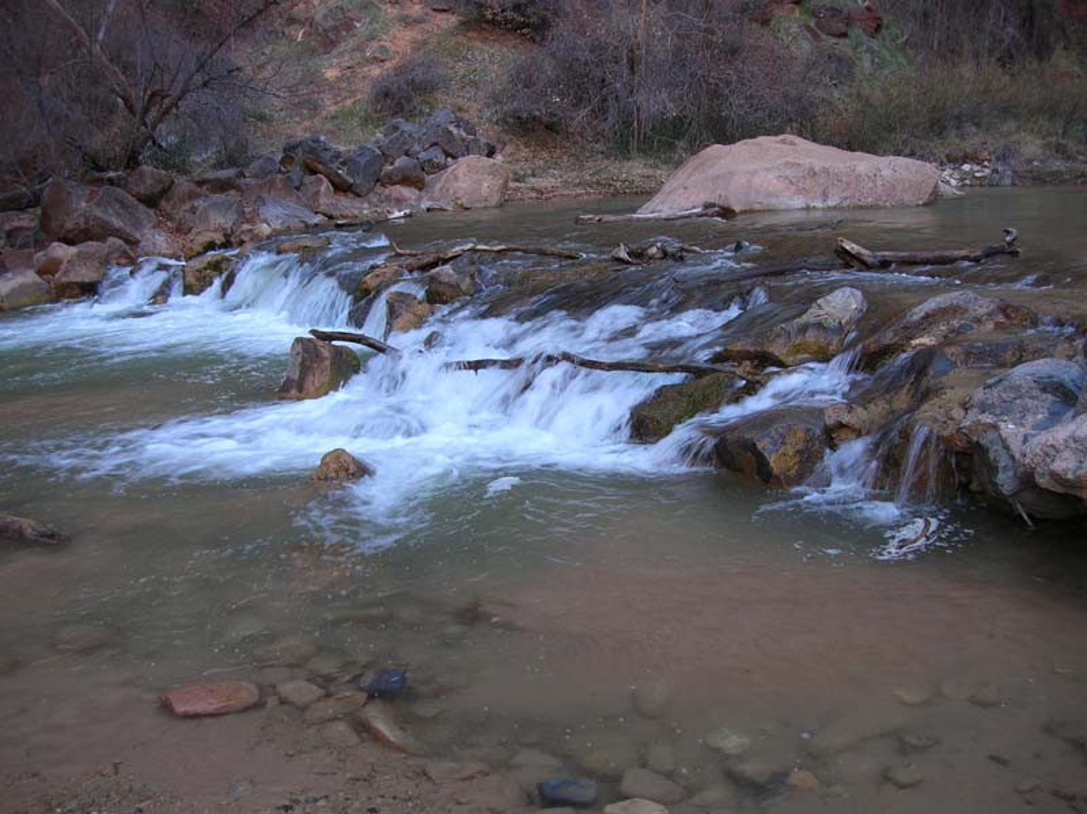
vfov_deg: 40.7
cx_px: 544
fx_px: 1098
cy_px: 407
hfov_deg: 52.7
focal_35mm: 35
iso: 50
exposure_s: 1/37.2
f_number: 2.8
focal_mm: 5.8
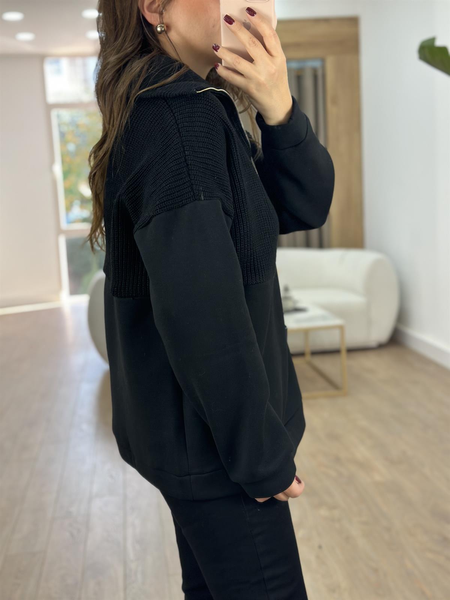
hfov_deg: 30.3
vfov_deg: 39.7
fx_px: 832
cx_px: 225
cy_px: 300
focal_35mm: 48
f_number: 1.78
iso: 80
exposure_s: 1/100
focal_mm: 6.86
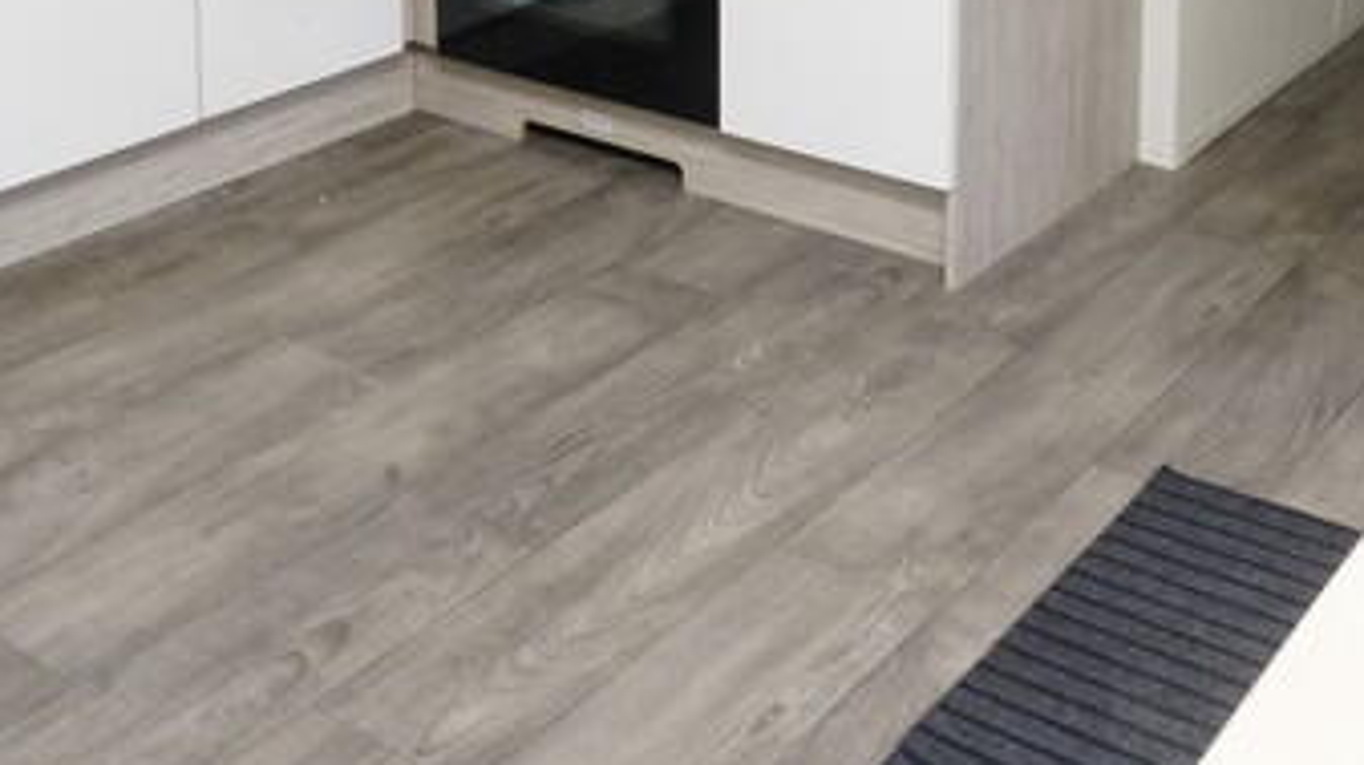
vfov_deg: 19.6
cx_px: 870
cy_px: -455
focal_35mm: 51
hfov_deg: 40.3
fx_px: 1843
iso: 2000
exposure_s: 1/60
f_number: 20
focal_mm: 16
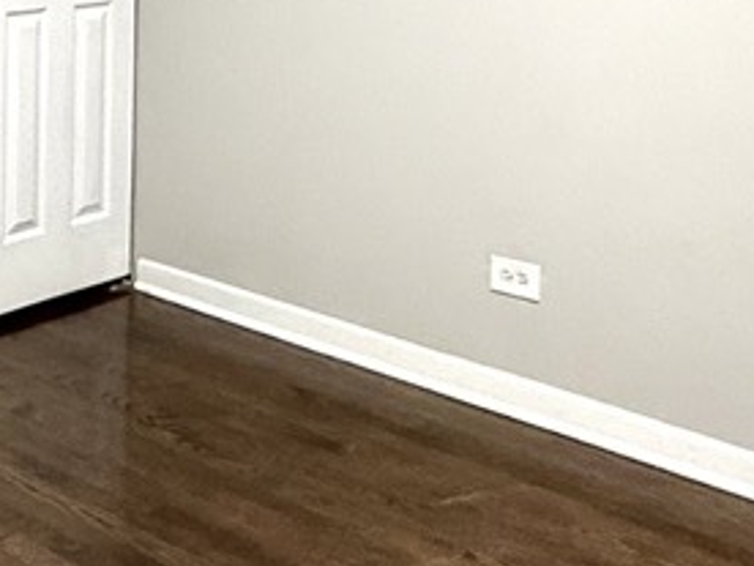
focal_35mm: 65
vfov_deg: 21.1
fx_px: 1416
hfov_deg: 29.4
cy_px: -107
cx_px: 188
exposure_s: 1/60
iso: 320
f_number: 2.2
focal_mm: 2.22
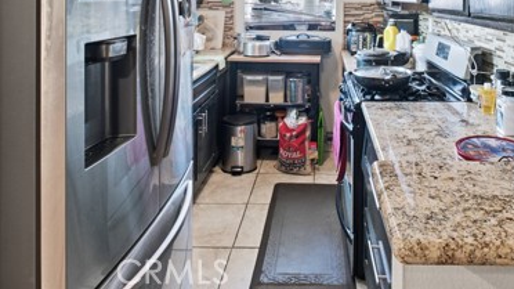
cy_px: -3
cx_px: 321
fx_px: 368
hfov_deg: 68.8
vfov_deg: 38.0
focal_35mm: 27
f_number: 9
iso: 800
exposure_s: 1/6
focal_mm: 10
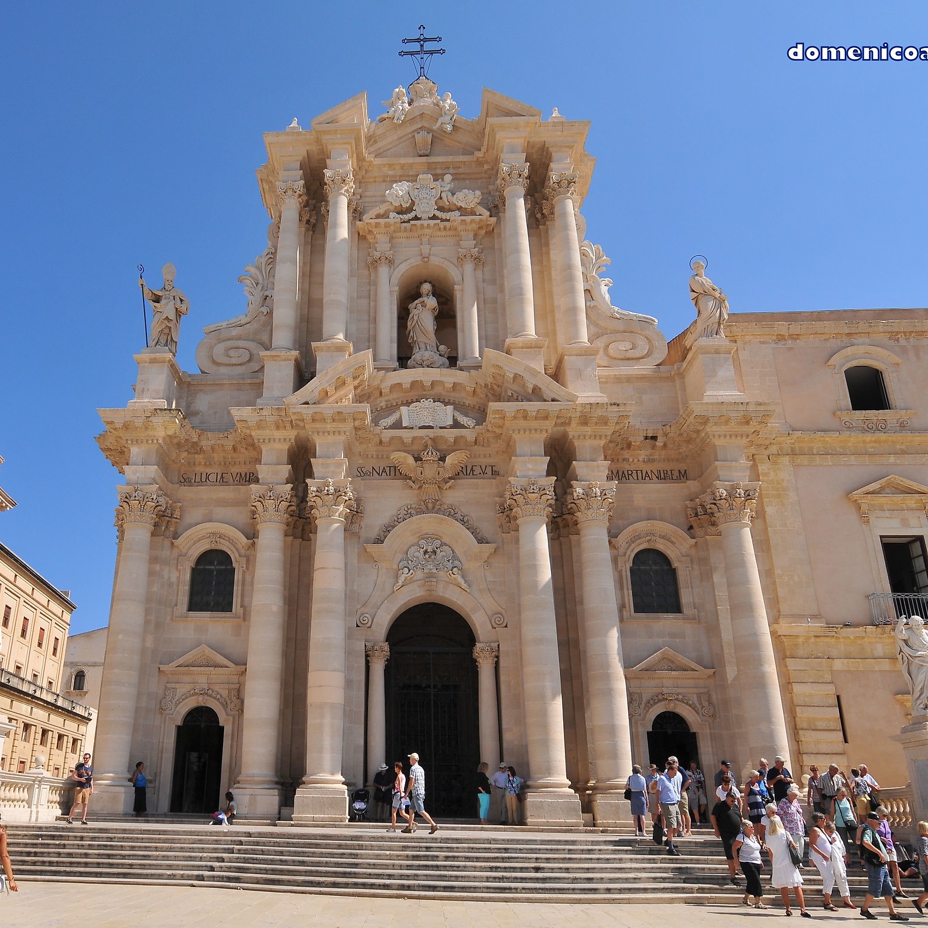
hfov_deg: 58.4
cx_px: 351
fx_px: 819
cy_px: 465
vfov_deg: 59.1
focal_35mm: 27
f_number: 11
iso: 200
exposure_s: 1/500
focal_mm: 14
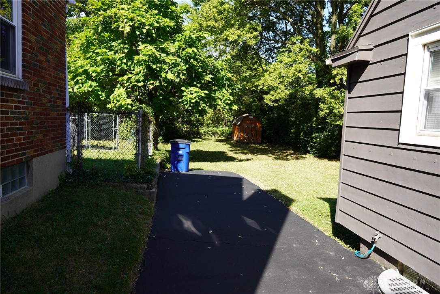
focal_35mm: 24
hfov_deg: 73.7
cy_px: 147
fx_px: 293
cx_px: 220
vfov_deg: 53.2
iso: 100
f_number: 5
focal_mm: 16
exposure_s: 1/160
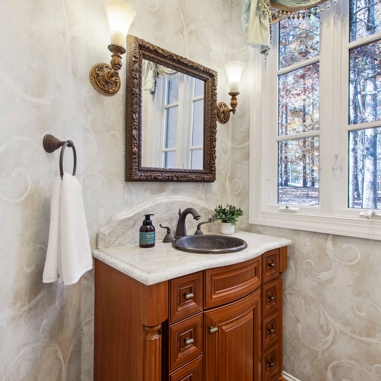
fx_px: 249
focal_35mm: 20
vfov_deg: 74.8
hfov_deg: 74.7
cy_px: 191
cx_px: 206
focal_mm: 10
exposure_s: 1/2.5
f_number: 8
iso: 100
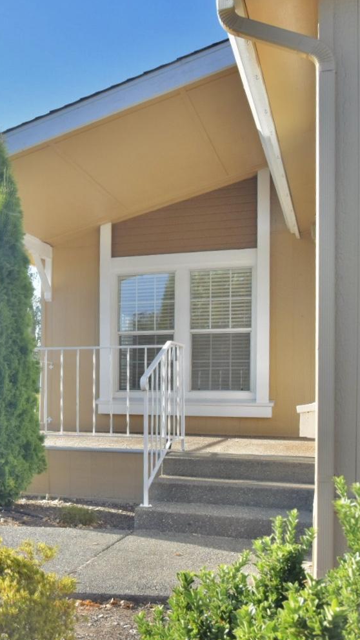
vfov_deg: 52.8
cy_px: 321
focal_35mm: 38
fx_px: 645
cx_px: 44
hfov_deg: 30.0
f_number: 5.6
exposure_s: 1/4000
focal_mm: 16
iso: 1600
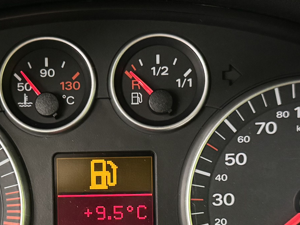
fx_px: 659
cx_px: 79
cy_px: 199
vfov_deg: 19.1
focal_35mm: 76
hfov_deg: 25.4
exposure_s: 1/33
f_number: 1.78
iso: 1000
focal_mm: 6.76
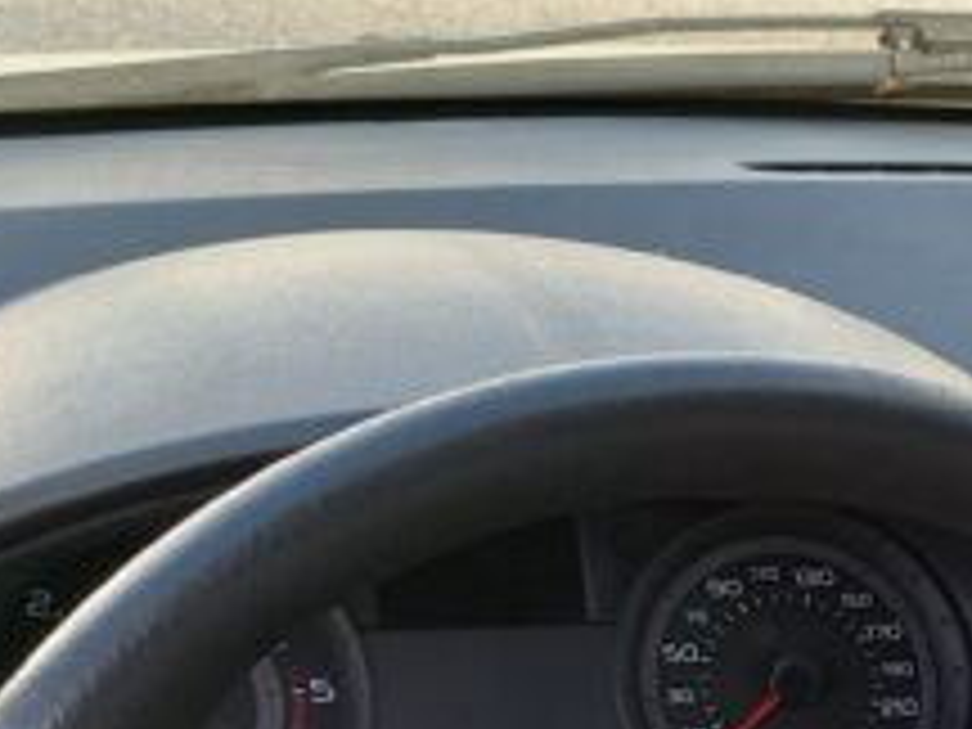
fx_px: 2808
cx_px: 1264
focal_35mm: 100
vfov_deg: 14.5
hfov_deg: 18.3
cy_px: 792
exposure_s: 1/50
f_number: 1.8
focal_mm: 4
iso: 50
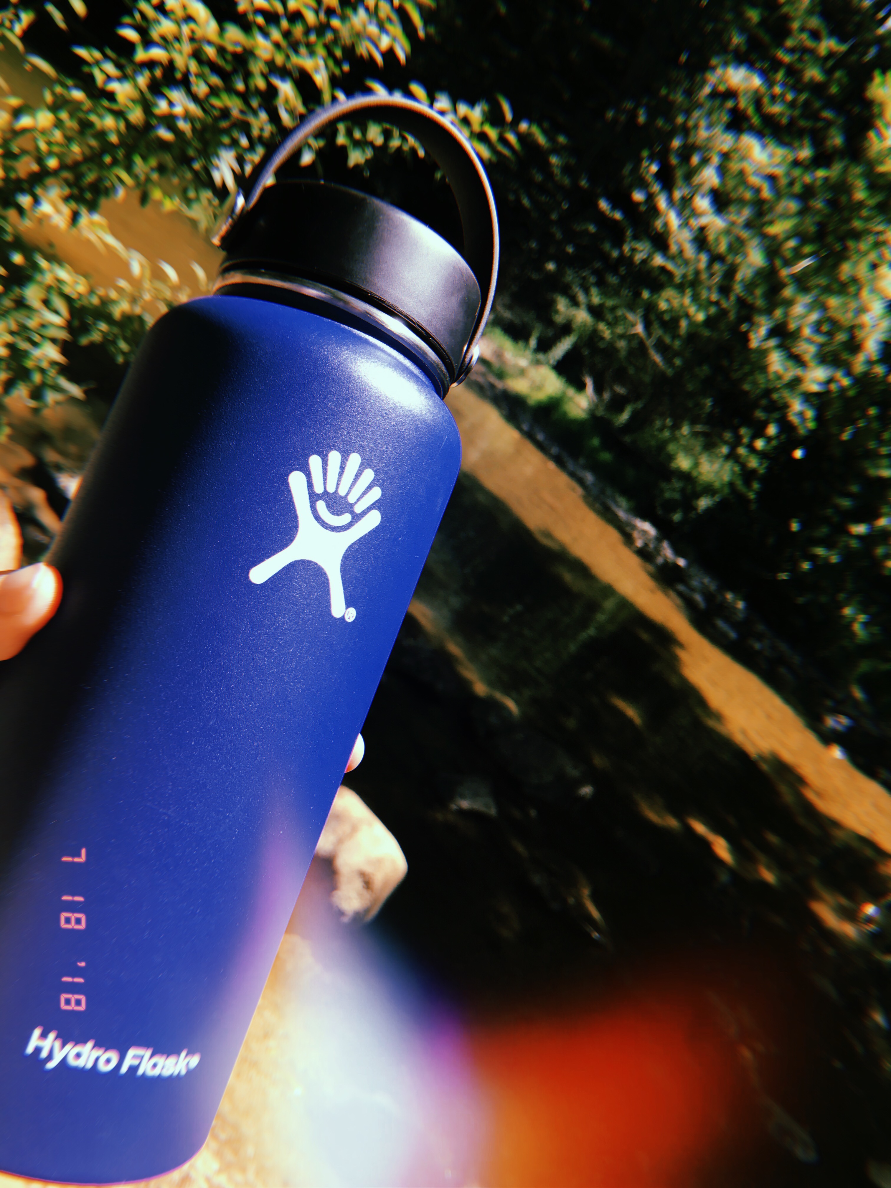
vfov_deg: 63.4
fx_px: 961
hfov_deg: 49.7
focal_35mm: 28
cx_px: 446
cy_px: 594
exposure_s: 1/529
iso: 20
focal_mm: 3.99
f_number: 1.8
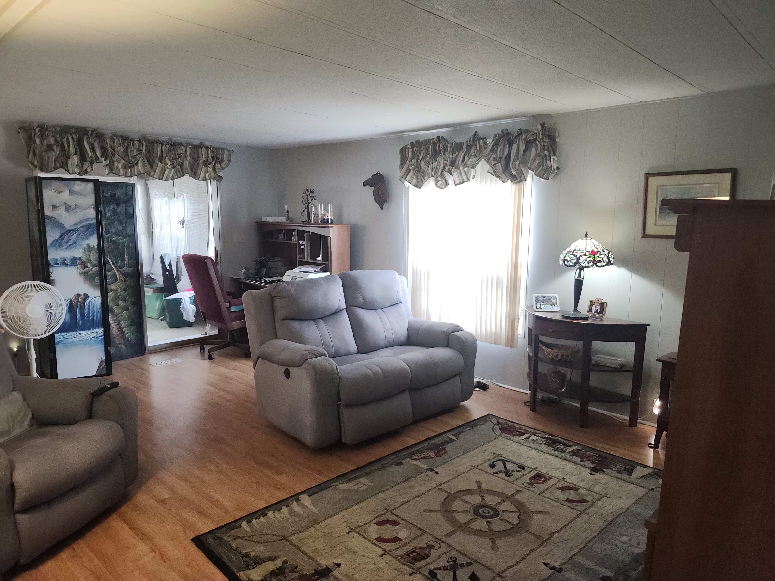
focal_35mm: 23
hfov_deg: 73.9
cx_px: 388
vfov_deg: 58.9
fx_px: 515
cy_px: 290
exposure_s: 1/120
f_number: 1.8
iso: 640
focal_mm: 5.54
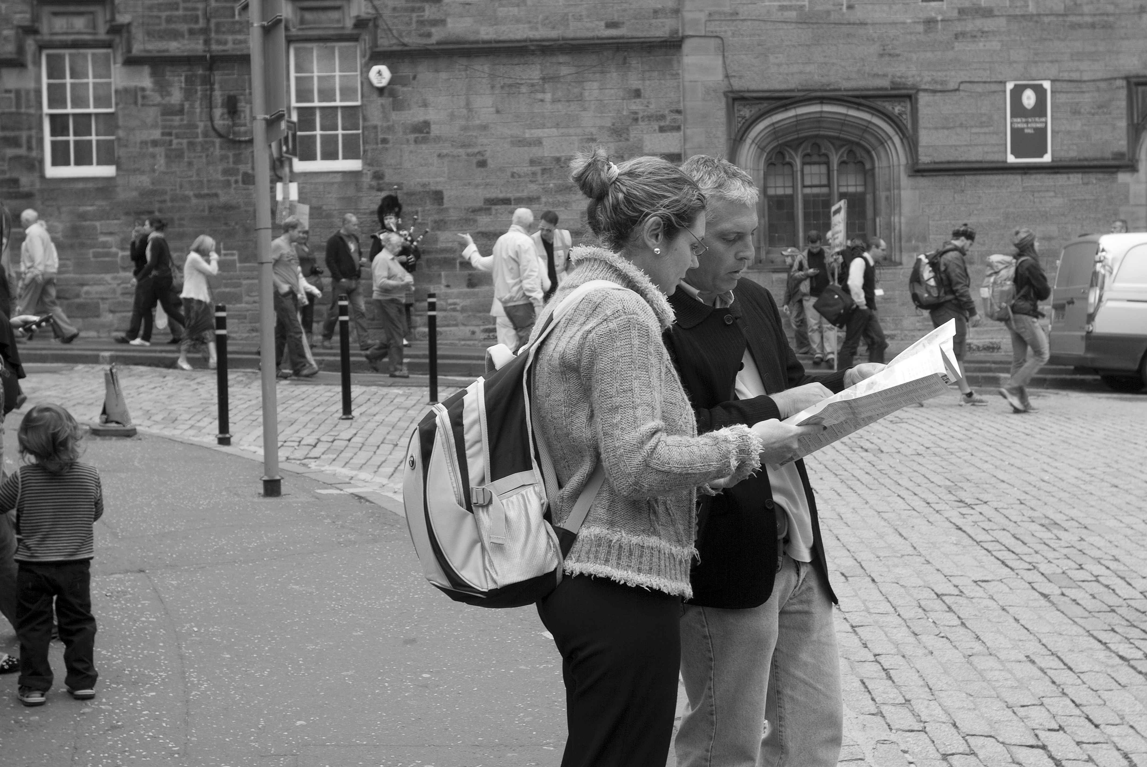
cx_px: 574
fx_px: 1675
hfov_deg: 37.8
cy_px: 384
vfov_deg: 25.8
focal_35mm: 52
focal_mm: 35
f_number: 6.7
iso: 200
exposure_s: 1/125
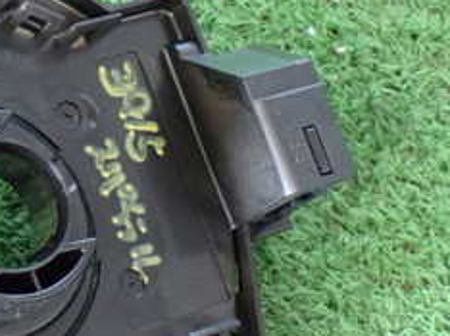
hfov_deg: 12.2
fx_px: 2065
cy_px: 225
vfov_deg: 9.3
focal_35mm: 159
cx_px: -65
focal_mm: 11.09
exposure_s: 1/30
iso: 800
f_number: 3.6
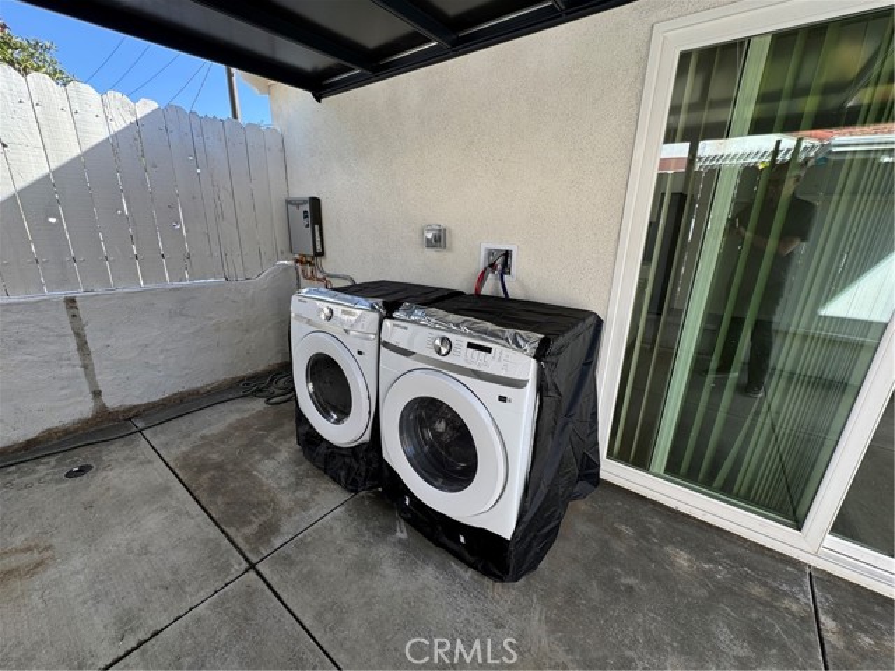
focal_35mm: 14
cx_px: 448
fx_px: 362
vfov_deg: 85.7
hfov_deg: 102.1
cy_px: 336
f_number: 2.2
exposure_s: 1/246
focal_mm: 2.22
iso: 40
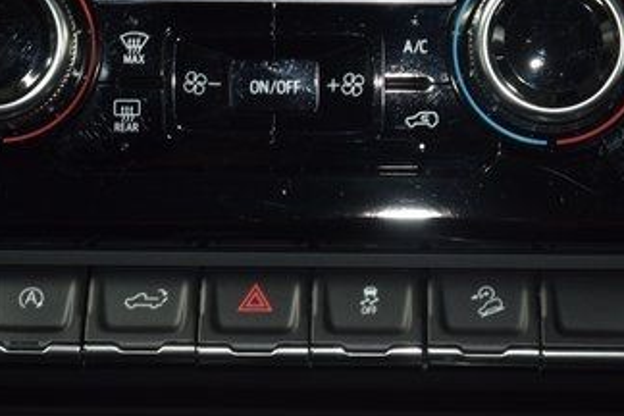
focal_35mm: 154
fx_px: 2669
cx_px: 270
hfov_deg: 13.3
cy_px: 86
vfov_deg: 8.9
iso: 900
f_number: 4.5
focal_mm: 52
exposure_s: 1/25
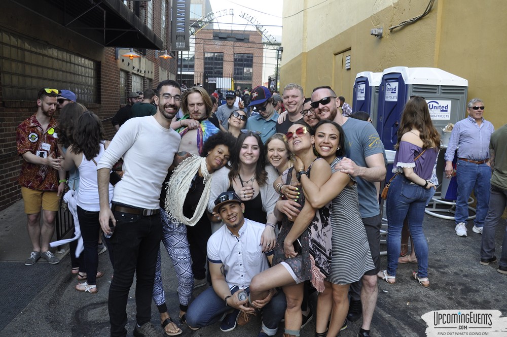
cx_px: 254
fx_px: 380
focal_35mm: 27
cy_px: 168
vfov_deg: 47.8
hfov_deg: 67.4
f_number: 9
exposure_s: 1/80
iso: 400
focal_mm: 18
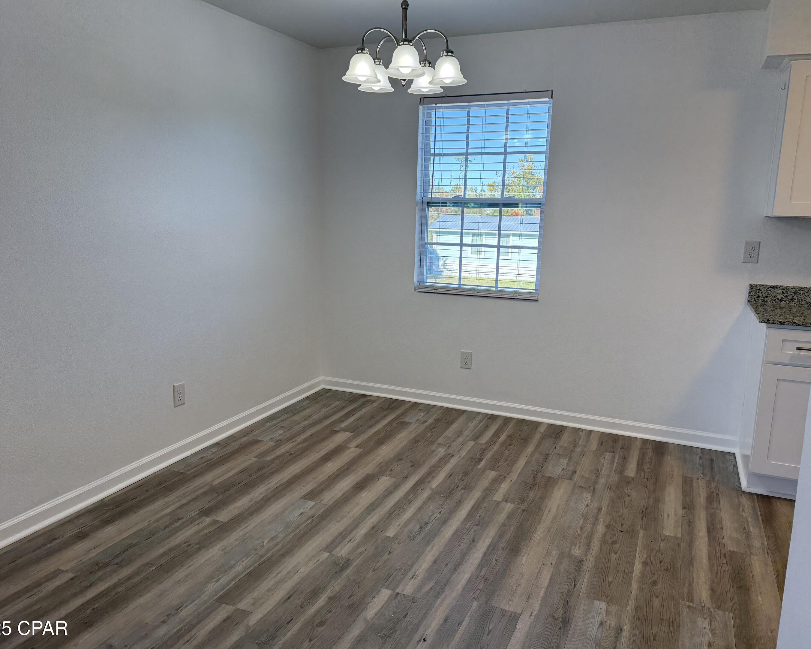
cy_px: 321
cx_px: 404
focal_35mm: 26
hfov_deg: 66.0
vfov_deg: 54.9
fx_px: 624
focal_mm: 6.76
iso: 100
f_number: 1.78
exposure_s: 1/318
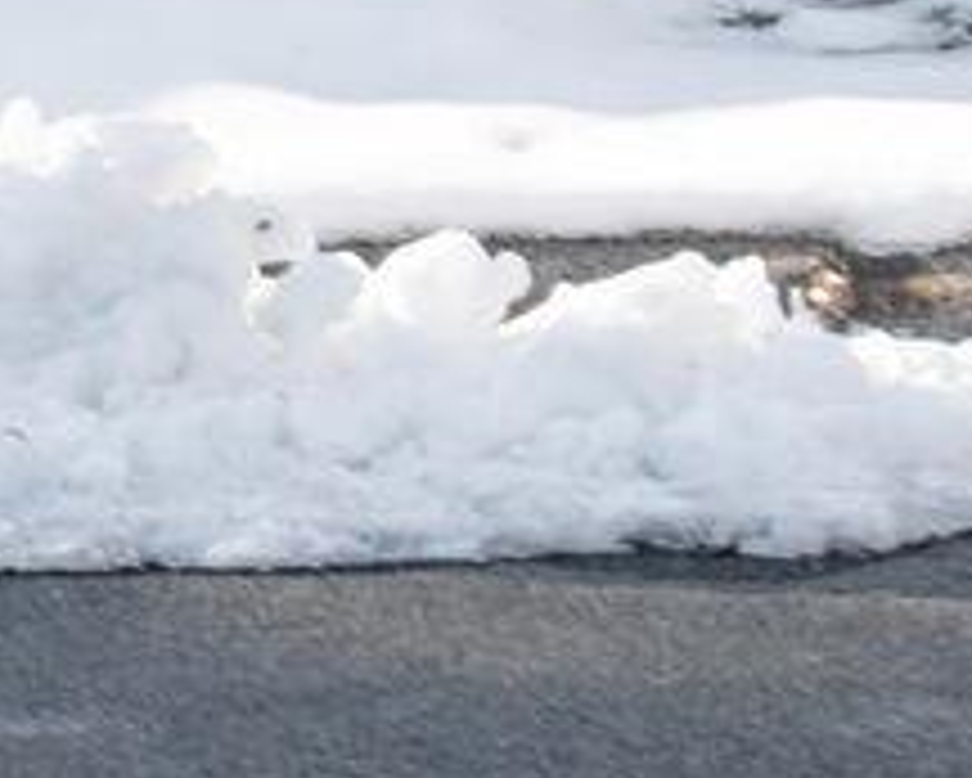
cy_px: -1718
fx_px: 7569
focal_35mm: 263
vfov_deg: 5.5
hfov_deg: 7.0
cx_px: -1084
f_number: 4
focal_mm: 35
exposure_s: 1/400
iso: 200
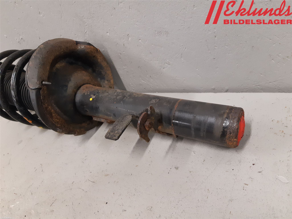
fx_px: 219
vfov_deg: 53.1
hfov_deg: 67.3
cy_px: 110
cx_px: 146
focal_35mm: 26
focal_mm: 3.93
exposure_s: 1/50
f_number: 1.7
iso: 200
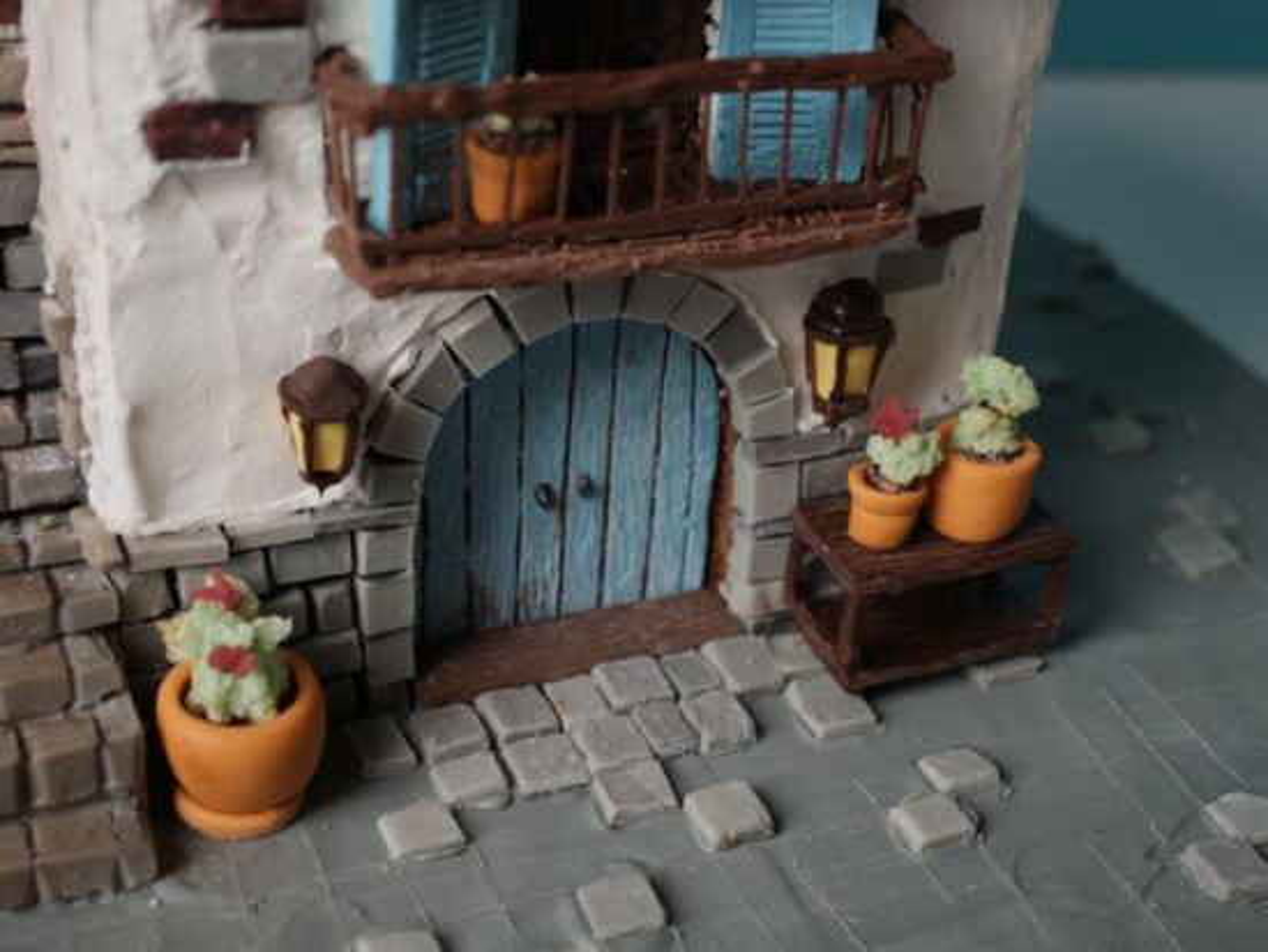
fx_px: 1906
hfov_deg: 36.8
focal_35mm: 52
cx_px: 634
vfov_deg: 28.1
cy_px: 476
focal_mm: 26
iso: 200
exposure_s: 1/50
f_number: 2.8
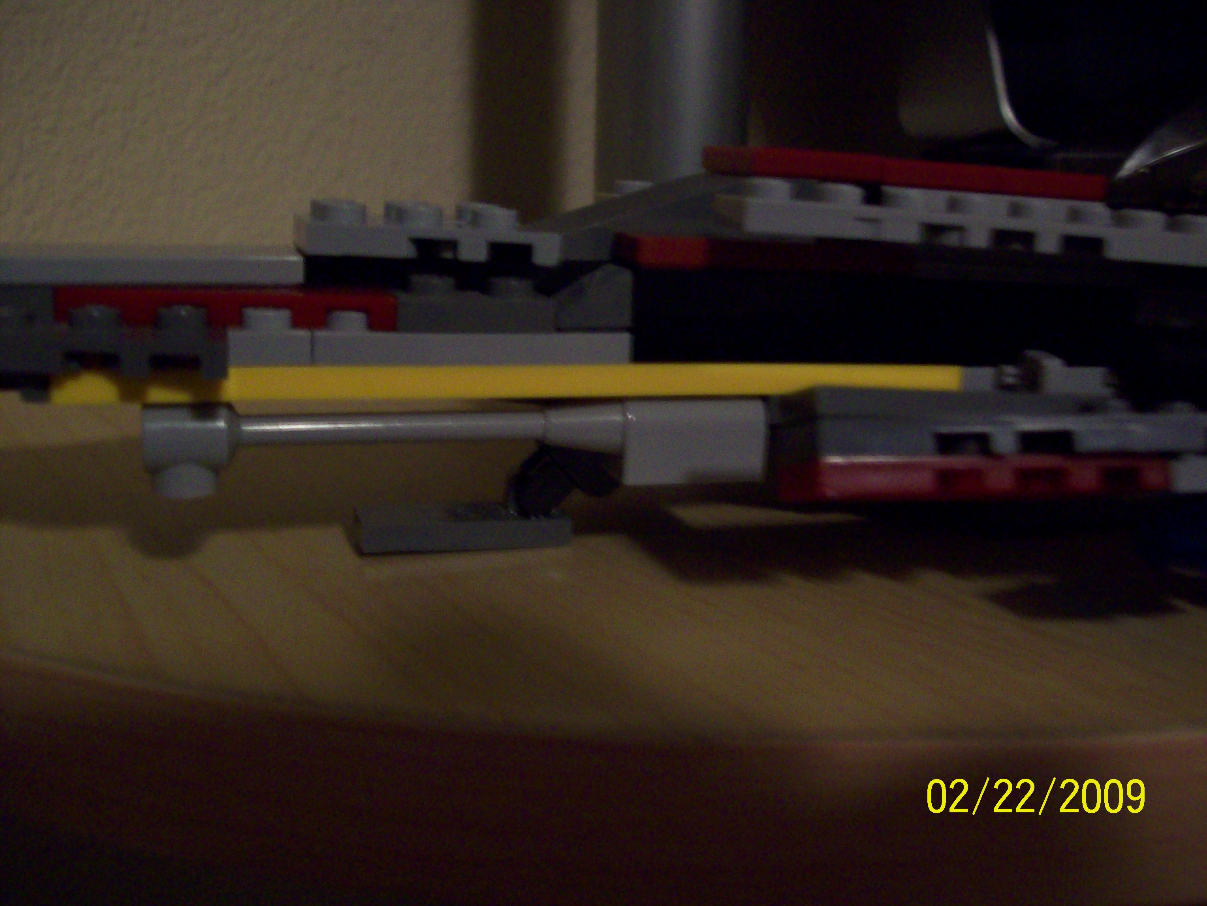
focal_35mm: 36
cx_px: 604
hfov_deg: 51.4
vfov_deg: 39.7
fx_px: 1255
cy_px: 453
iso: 200
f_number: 2.7
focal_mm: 6
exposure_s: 1/8
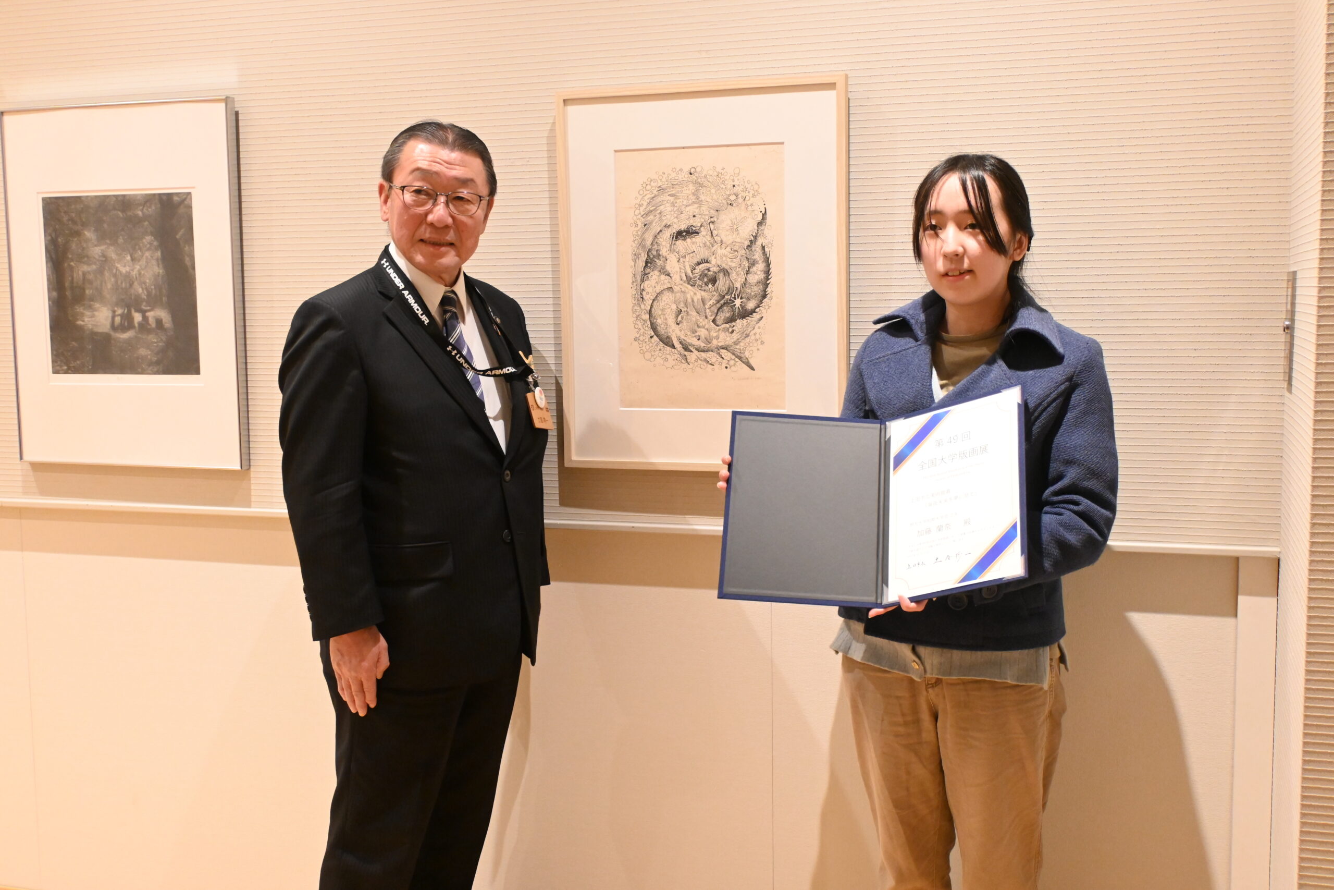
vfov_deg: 34.2
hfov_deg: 49.6
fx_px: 1445
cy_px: 445
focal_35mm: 39
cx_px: 667
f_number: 4.5
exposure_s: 1/60
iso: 3600
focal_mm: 26
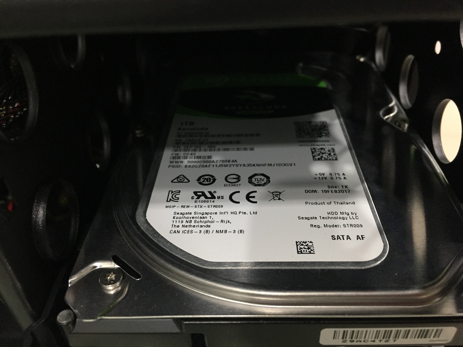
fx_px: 388
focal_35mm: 29
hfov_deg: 61.7
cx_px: 232
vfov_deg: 48.2
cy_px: 174
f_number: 2.2
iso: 160
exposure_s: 1/33
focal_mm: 4.15
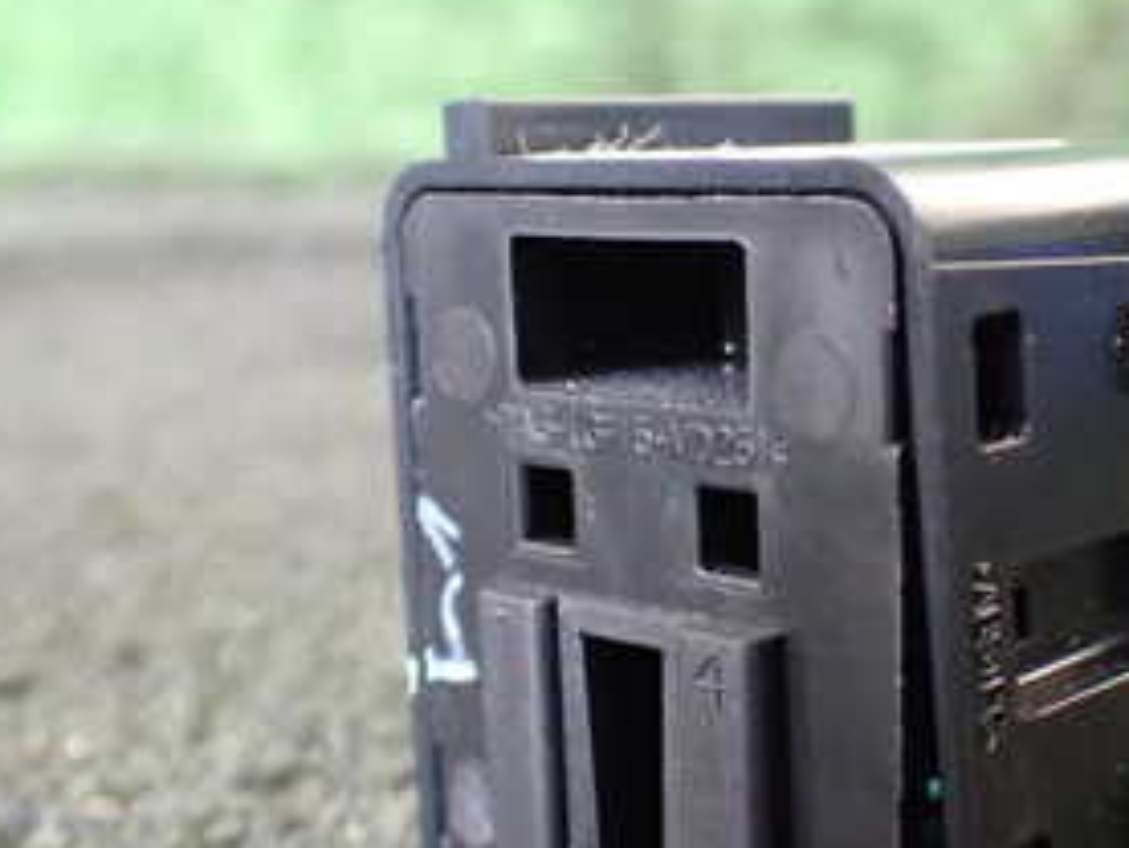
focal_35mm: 65
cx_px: 840
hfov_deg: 29.4
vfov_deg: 22.6
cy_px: 501
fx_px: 2121
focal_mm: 5.4
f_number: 2.3
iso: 800
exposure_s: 1/50
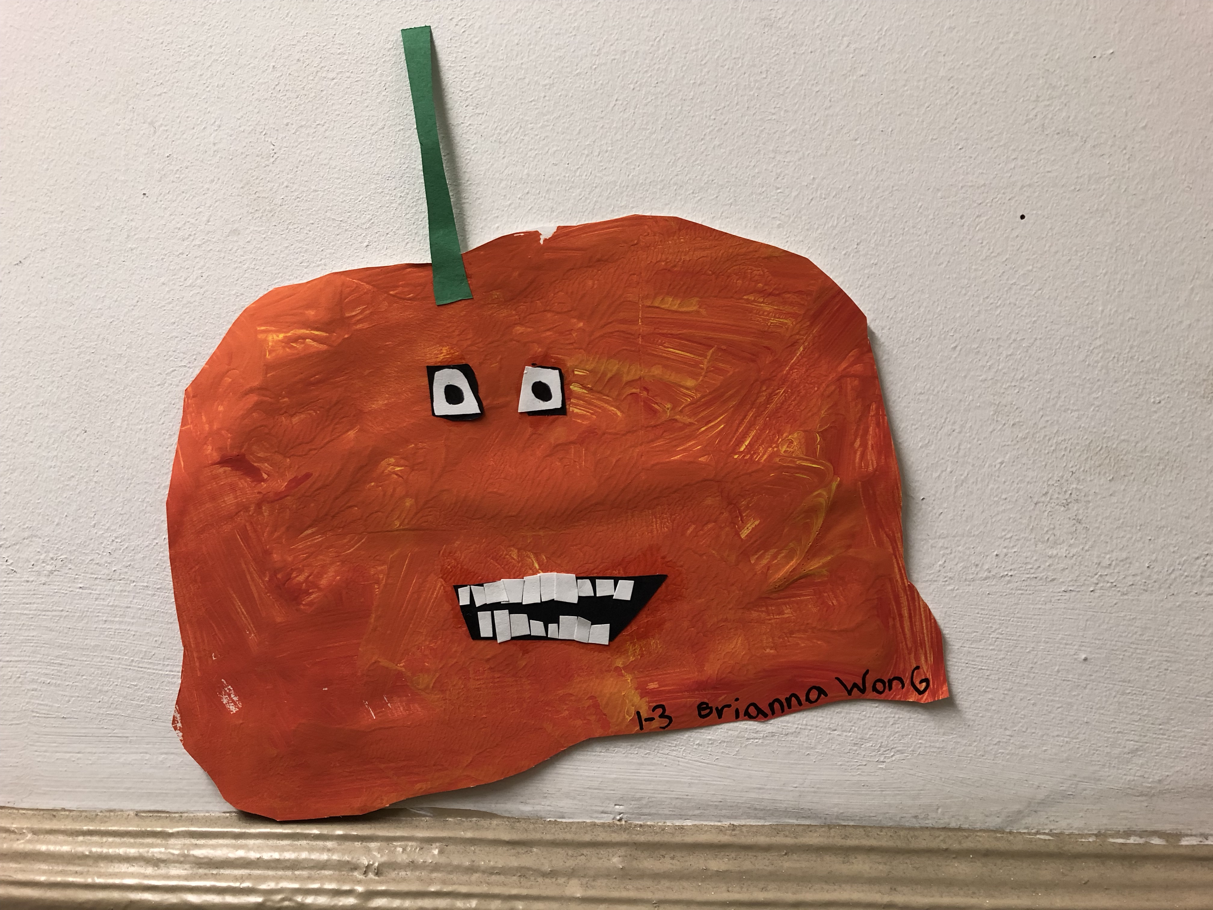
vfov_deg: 48.2
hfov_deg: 61.7
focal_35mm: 29
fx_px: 1016
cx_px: 606
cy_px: 455
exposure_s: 1/60
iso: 125
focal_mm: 3.99
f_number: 1.8
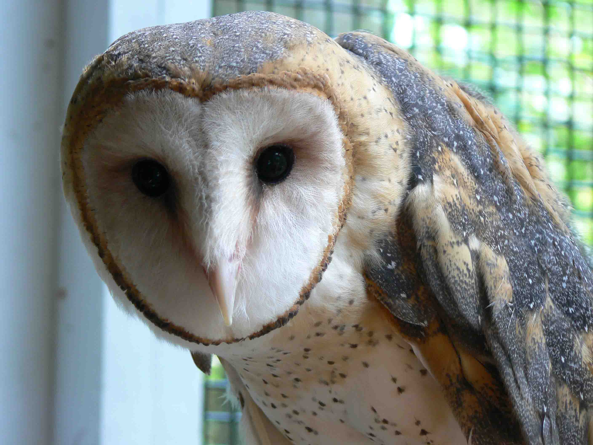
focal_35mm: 154
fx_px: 2638
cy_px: 222
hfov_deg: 12.8
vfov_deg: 9.6
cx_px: 296
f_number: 3.3
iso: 100
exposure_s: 1/30
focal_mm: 25.7
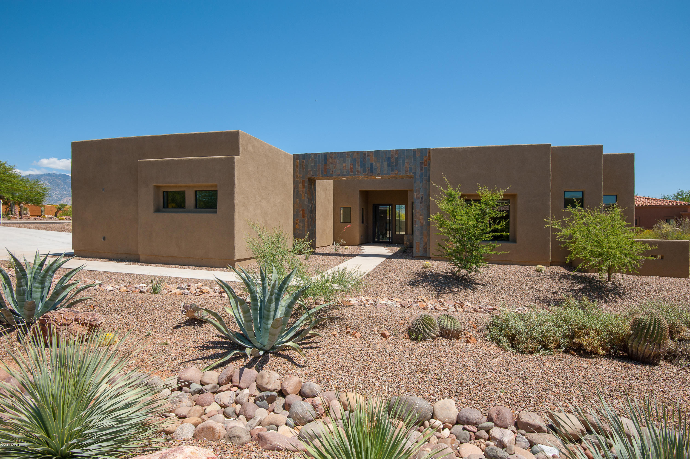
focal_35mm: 18
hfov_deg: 90.0
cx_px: 345
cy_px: 230
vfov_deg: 67.3
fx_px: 345
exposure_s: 1/320
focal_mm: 18
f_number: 10
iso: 200
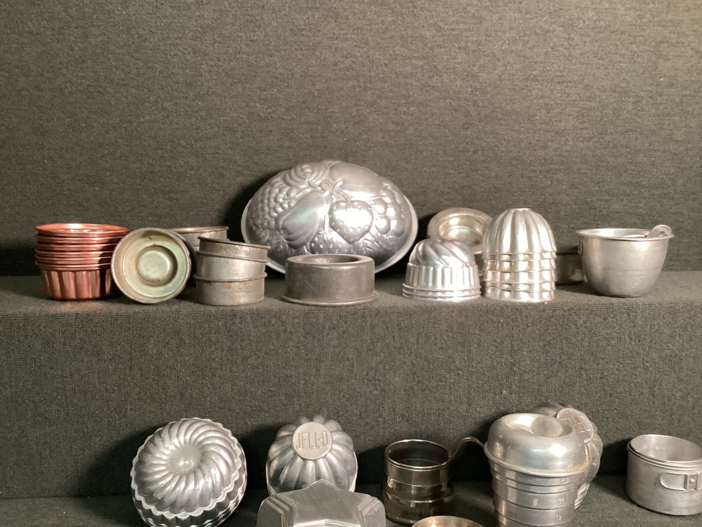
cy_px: 264
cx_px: 351
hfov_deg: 58.3
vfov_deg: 45.4
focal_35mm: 31
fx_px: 629
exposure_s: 1/40
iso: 320
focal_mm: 3.3
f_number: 2.4
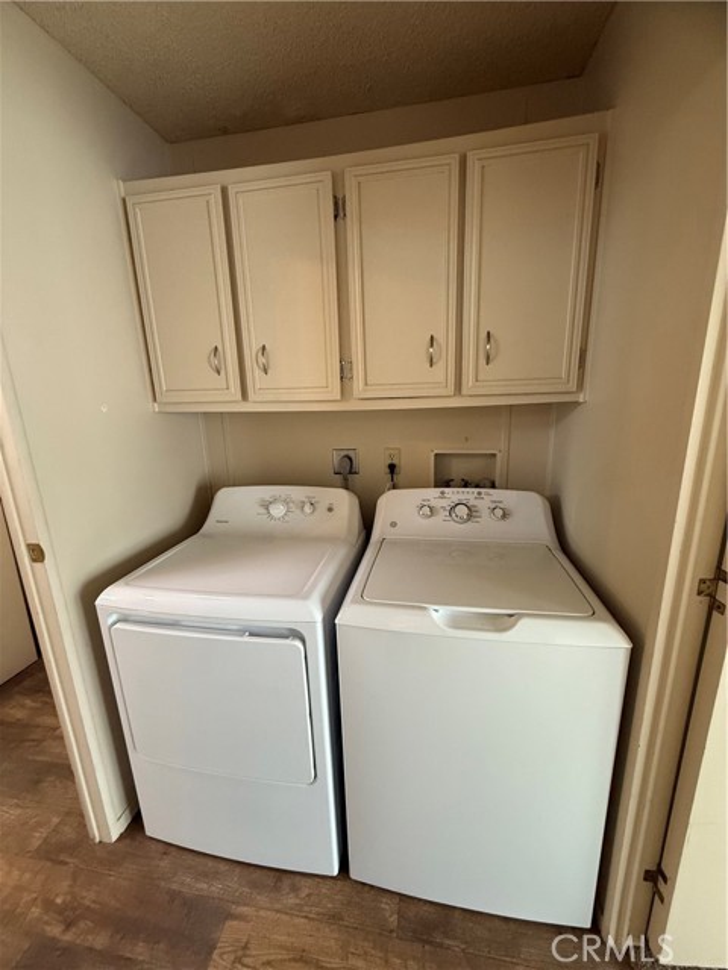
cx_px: 364
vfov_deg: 102.1
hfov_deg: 85.7
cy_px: 485
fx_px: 393
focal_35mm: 14
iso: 320
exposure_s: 1/60
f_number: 2.2
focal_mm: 2.22
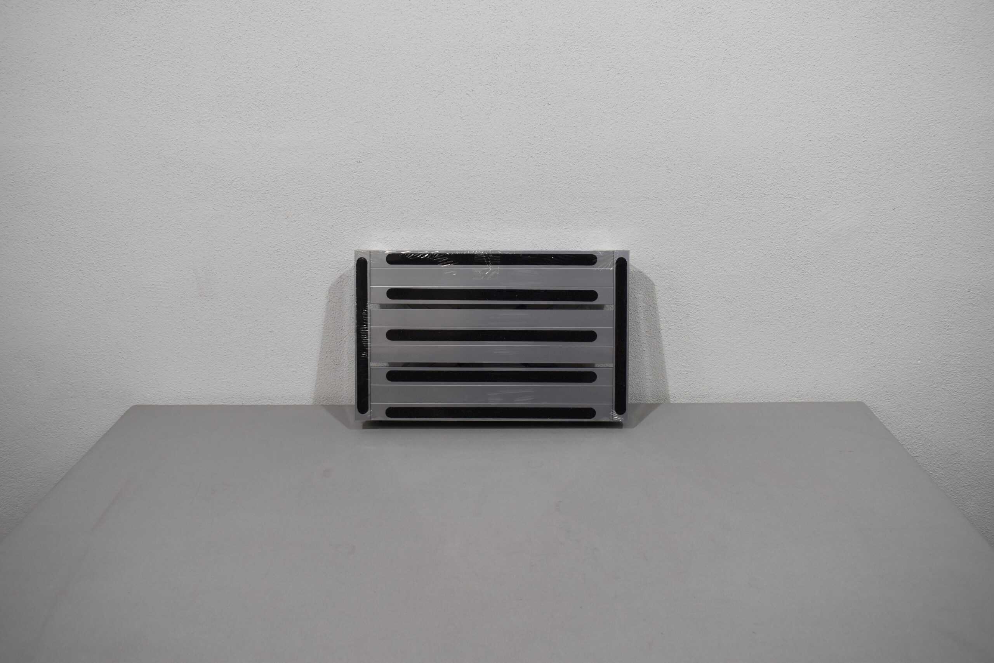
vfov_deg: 40.0
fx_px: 911
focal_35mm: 33
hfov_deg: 57.2
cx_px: 497
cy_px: 332
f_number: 5.6
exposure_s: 1/125
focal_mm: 22
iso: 400
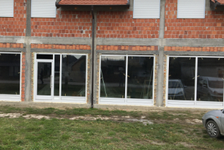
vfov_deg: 35.1
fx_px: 237
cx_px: 101
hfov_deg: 50.6
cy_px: 76
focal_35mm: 38
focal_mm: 4.2
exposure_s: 1/377
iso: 25
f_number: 2.2
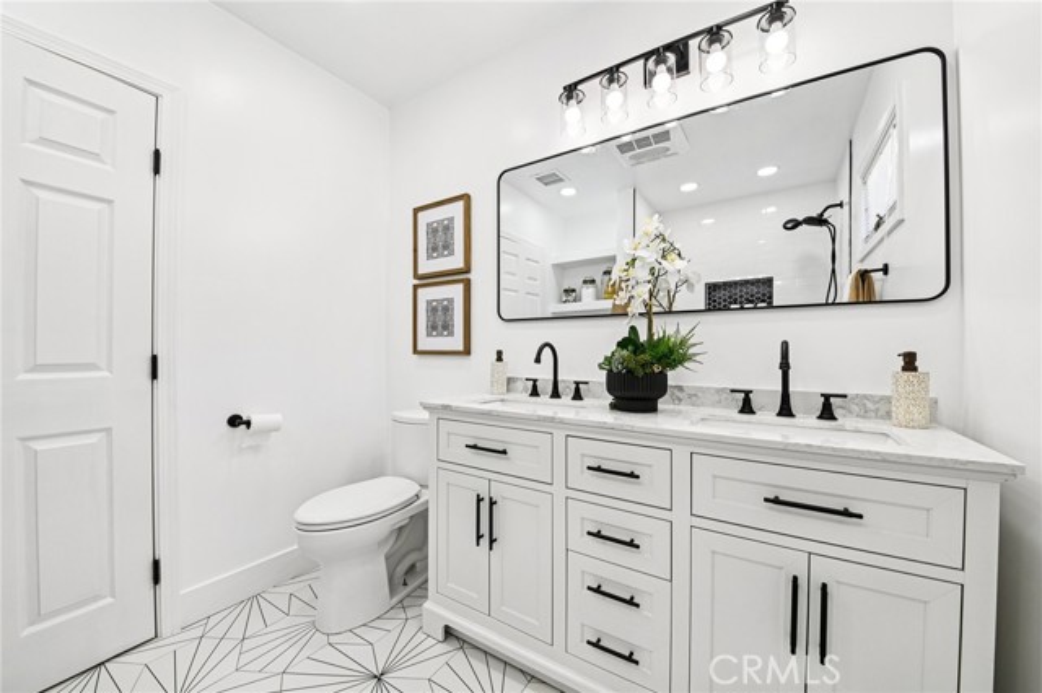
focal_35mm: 13
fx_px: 376
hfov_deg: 108.4
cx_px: 521
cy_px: 346
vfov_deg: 85.4
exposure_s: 1/30
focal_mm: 13
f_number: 8
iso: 250
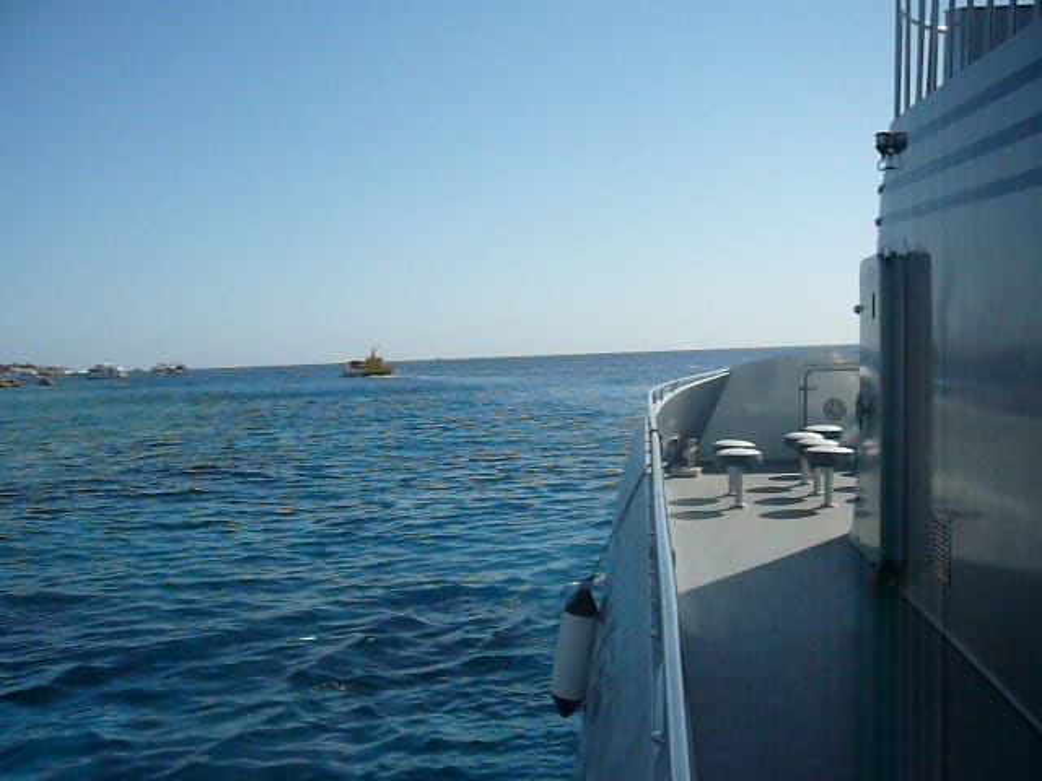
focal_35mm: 35
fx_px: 1054
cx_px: 521
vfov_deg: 40.7
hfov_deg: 52.6
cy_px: 390
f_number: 8
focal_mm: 5.8
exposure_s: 1/1000
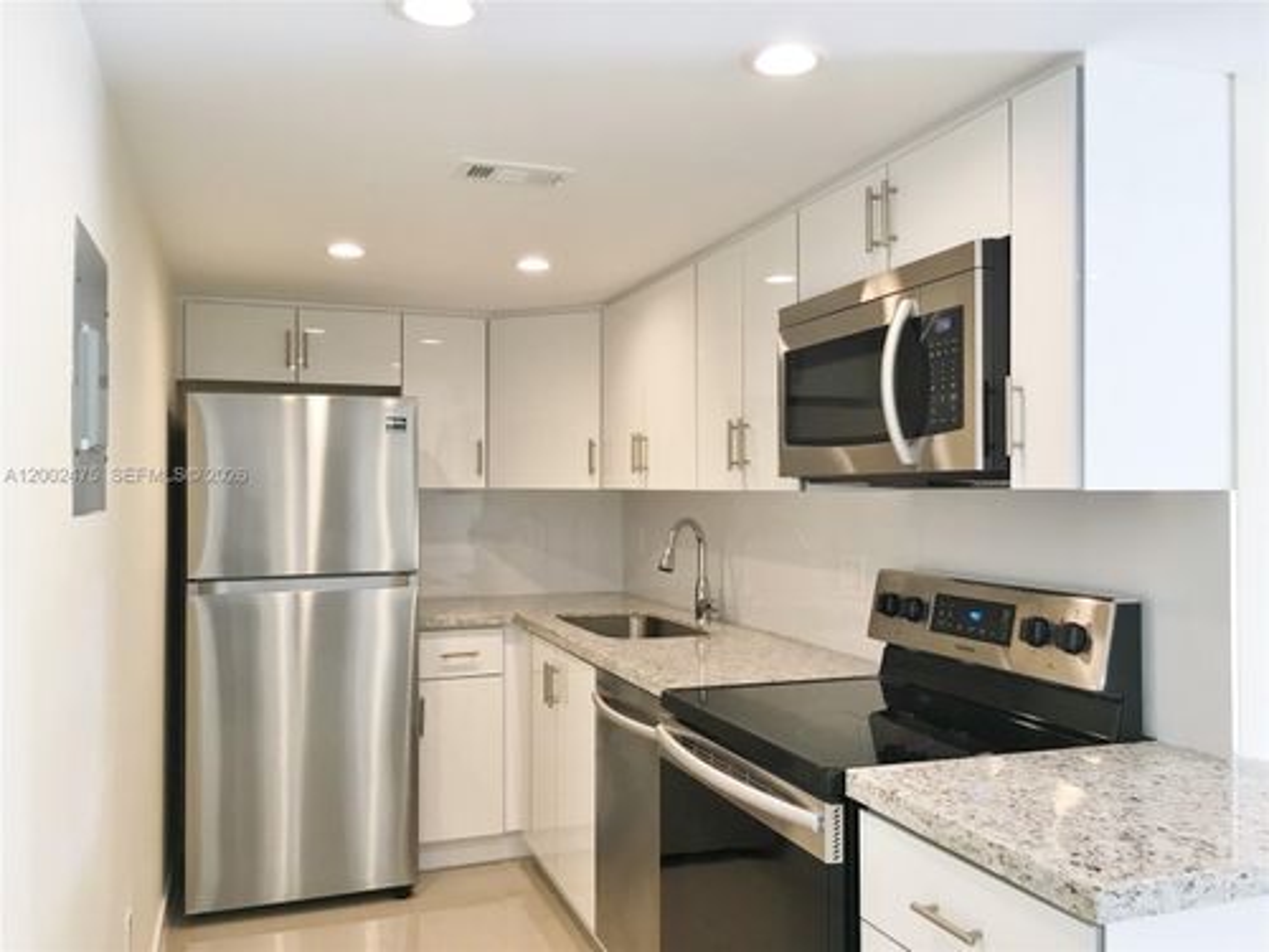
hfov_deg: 61.7
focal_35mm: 29
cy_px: 476
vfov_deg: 48.2
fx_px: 1063
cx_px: 634
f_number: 2.2
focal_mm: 4.15
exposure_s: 1/30
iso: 25
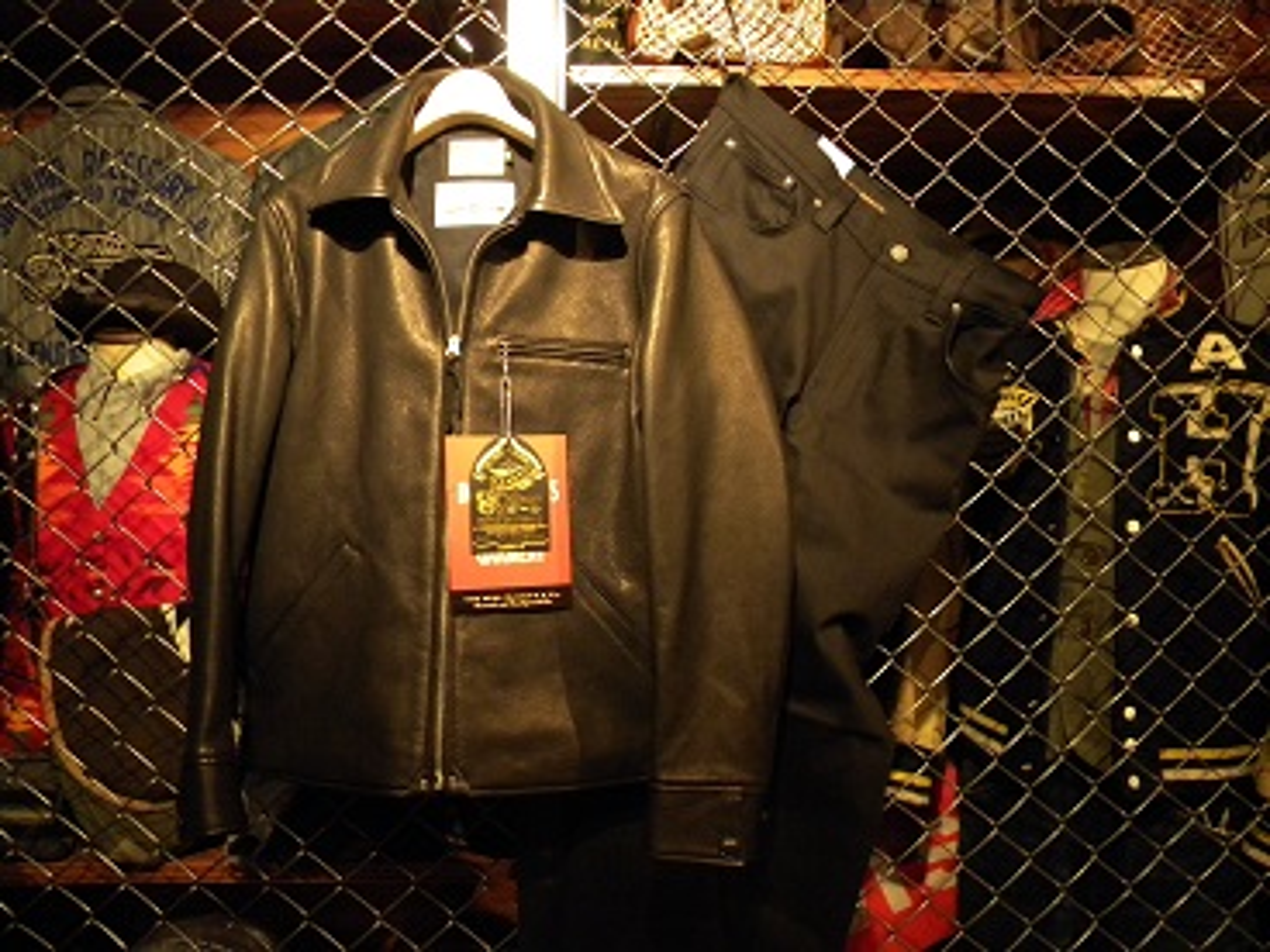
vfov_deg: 49.7
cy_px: 476
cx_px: 635
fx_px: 1027
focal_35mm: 28
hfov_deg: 63.4
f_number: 3.5
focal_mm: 5
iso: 400
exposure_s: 1/11.4
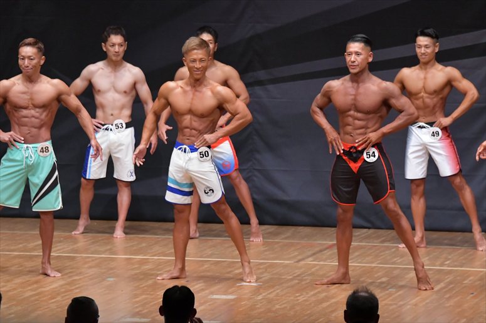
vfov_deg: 5.4
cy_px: 162
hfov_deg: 8.1
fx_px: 3441
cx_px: 243
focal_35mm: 255
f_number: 5.6
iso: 6400
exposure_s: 1/400
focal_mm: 170
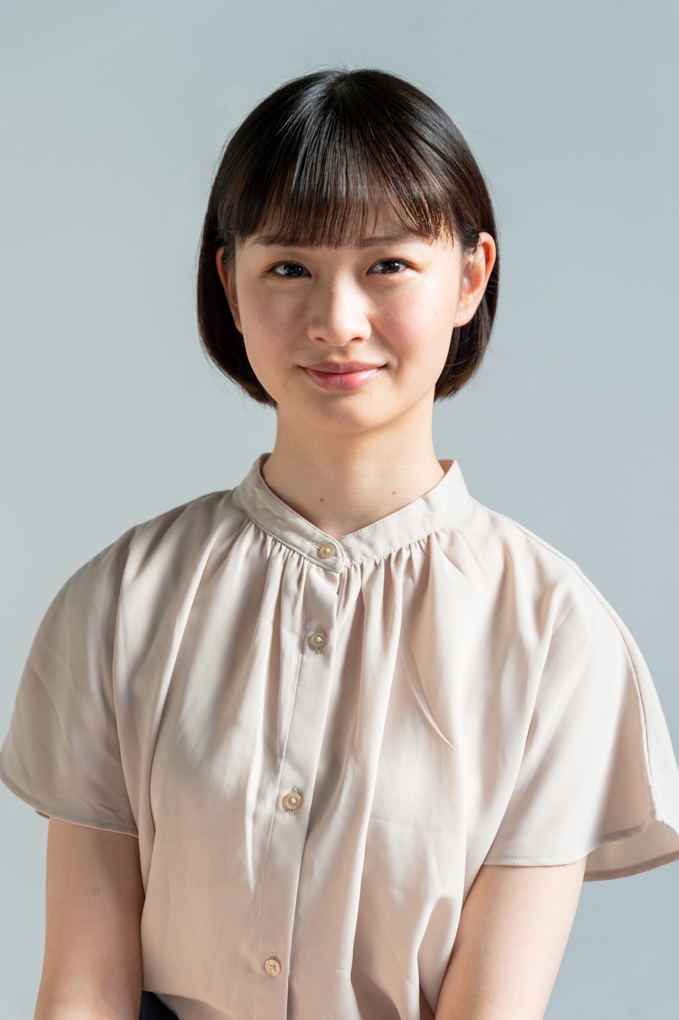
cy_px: 510
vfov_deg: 28.9
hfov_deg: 19.4
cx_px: 340
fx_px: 1982
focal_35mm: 70
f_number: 4.5
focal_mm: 70
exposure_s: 1/125
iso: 200
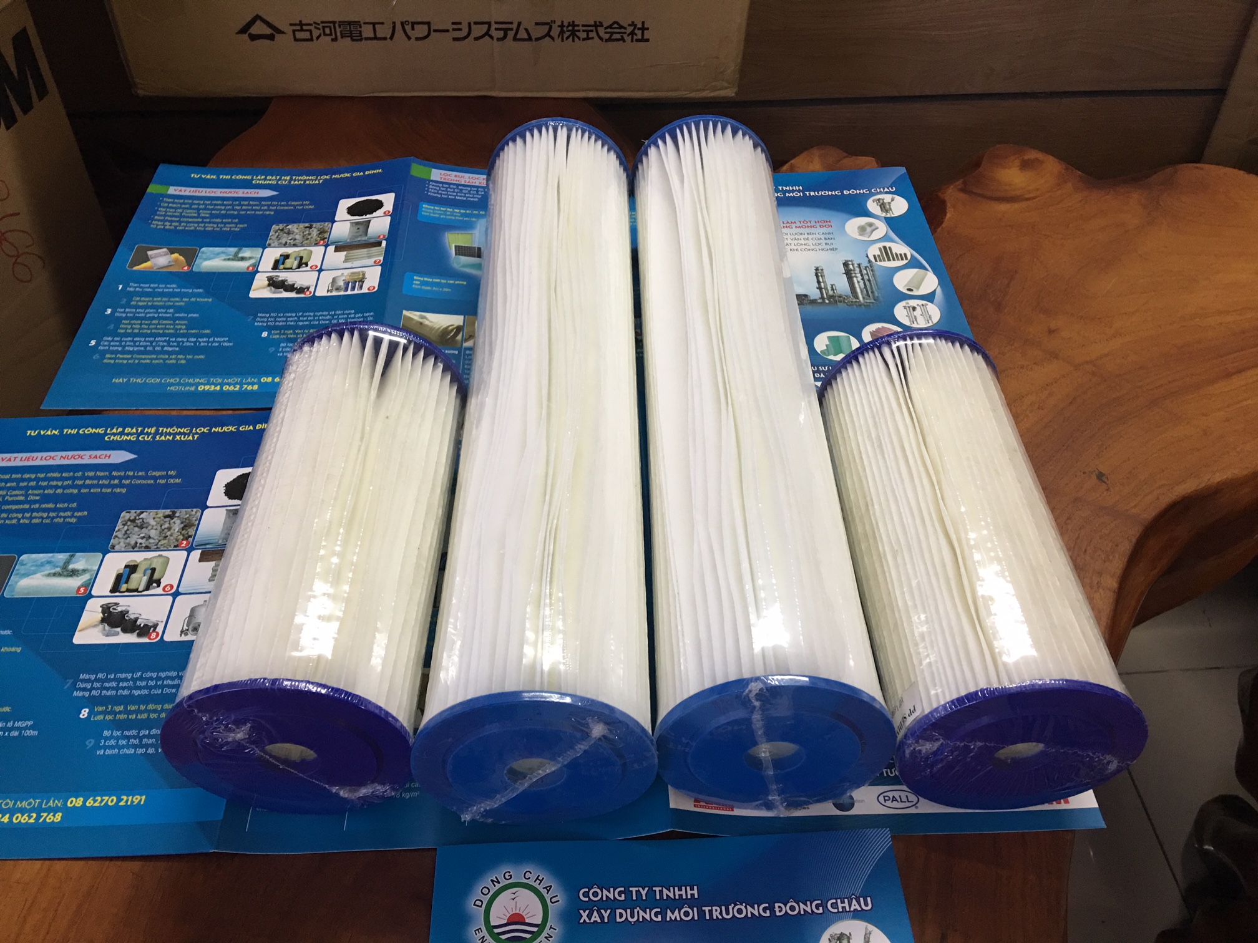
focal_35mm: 29
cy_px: 472
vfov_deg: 48.2
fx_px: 1054
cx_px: 629
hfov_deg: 61.7
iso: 80
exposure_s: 1/17
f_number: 2.2
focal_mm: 4.15
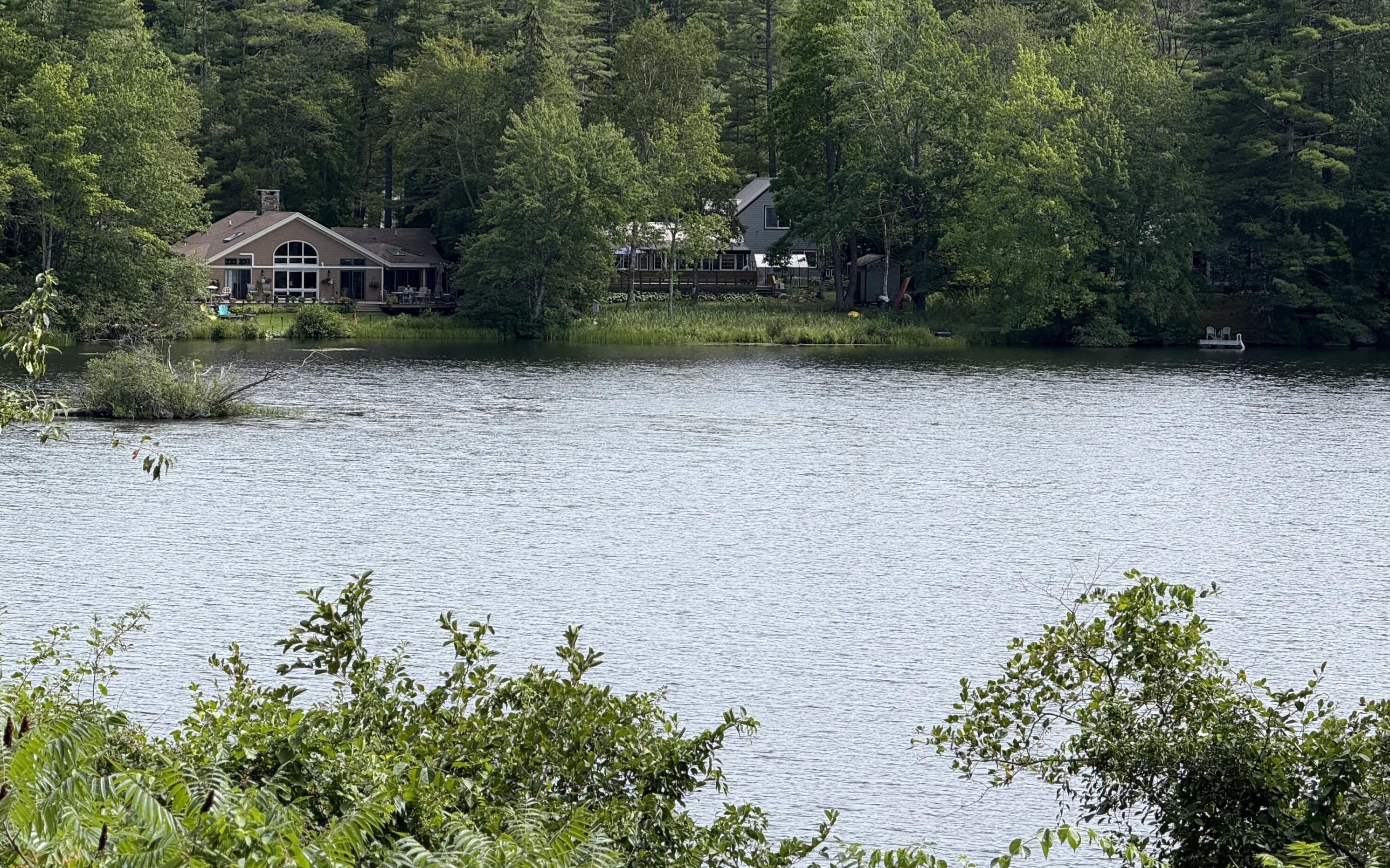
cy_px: 402
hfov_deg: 16.3
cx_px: 694
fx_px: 4849
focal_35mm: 128
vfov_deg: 10.2
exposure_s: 1/1206
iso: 64
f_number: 2.8
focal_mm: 15.66
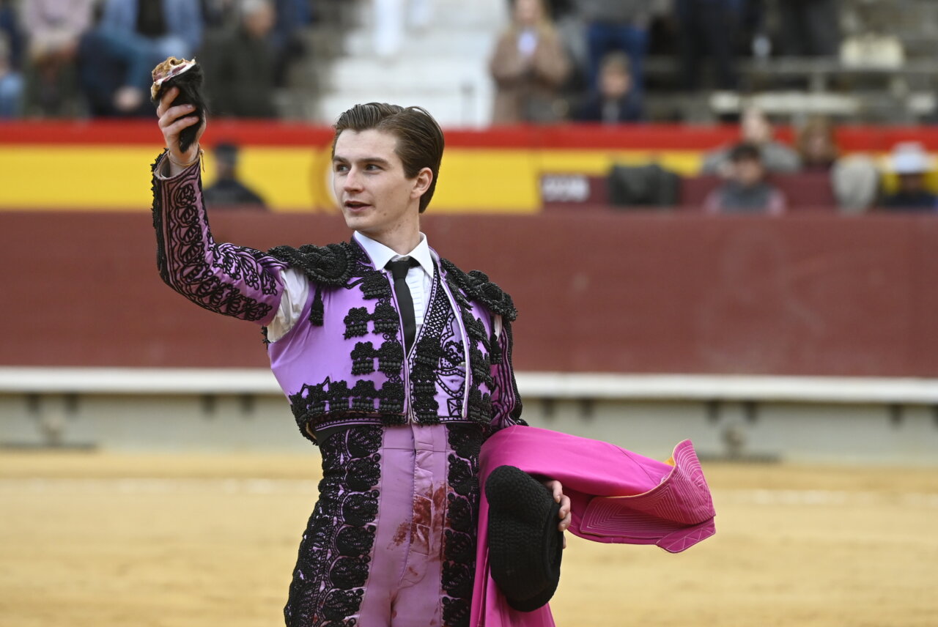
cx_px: 469
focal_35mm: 300
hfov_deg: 6.9
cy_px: 314
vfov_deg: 4.6
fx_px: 7824
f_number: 4.5
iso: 1600
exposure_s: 1/800
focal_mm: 200
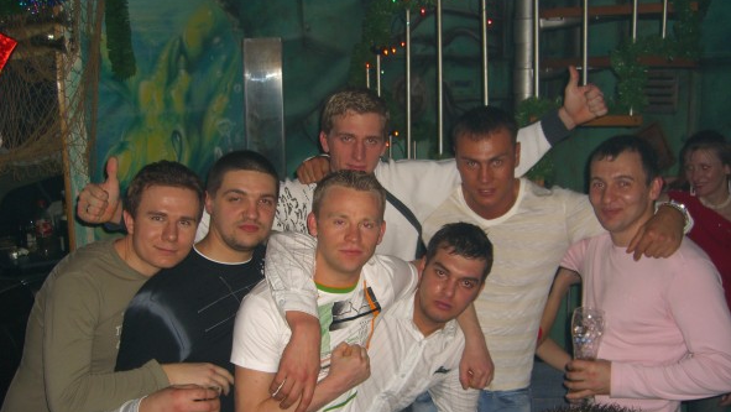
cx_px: 361
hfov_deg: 48.3
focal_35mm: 42
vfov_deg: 28.3
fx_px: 814
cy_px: 261
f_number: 2.8
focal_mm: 7.9
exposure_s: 1/60
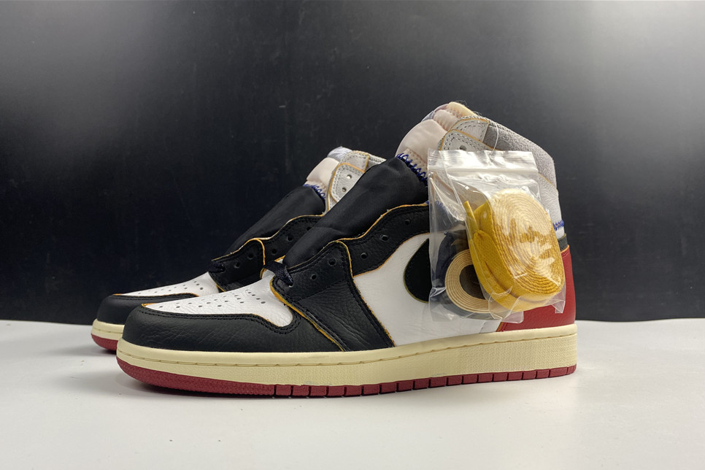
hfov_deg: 65.5
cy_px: 273
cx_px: 353
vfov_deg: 46.2
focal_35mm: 28
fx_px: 548
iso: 64
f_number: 1.8
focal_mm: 4.25
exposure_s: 1/100
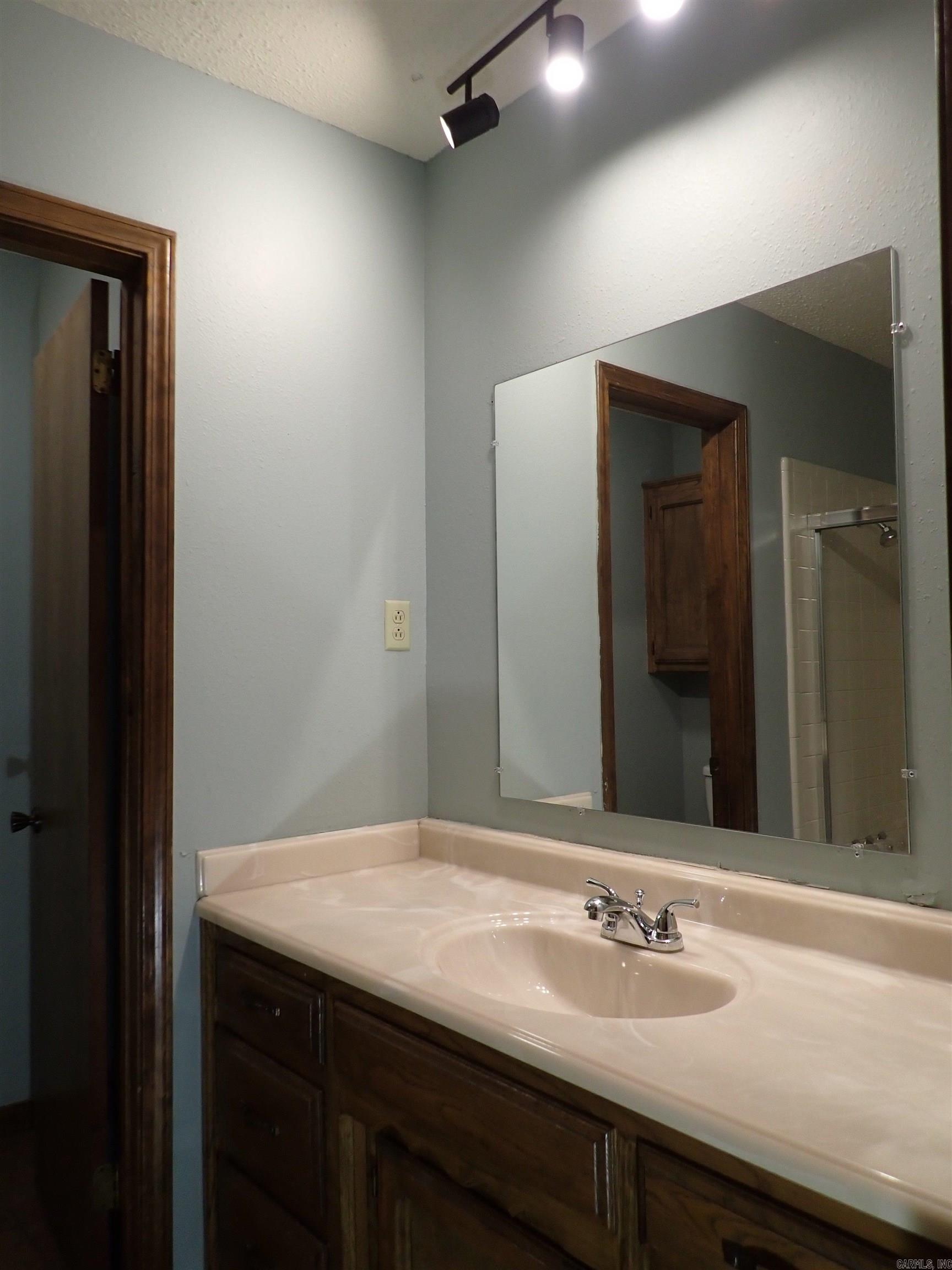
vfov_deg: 69.4
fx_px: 917
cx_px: 476
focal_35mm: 25
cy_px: 635
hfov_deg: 54.9
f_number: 2
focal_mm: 4.5
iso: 200
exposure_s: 1/100
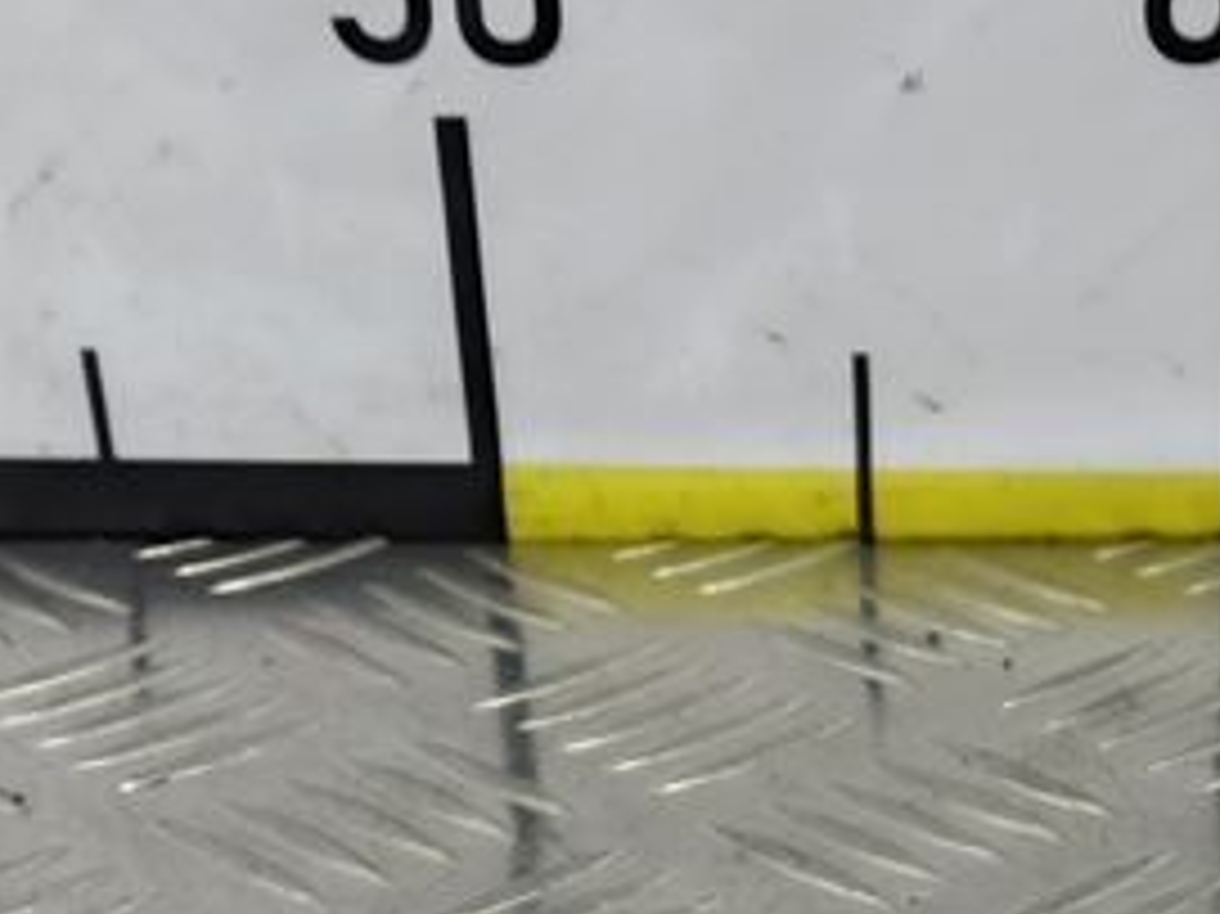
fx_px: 3065
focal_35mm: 87
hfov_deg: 22.0
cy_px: 1499
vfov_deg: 15.3
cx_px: 1076
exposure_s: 1/33.3
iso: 112
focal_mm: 4.11
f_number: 1.6
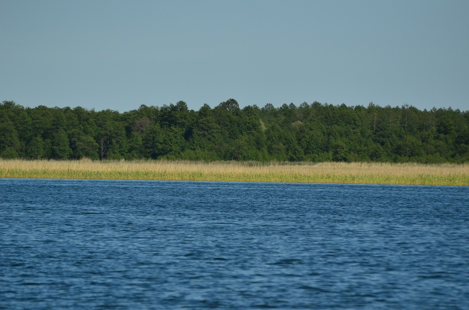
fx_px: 4875
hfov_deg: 5.5
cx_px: 234
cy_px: 155
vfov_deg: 3.6
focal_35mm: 375
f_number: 5.6
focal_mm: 250
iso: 640
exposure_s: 1/8000
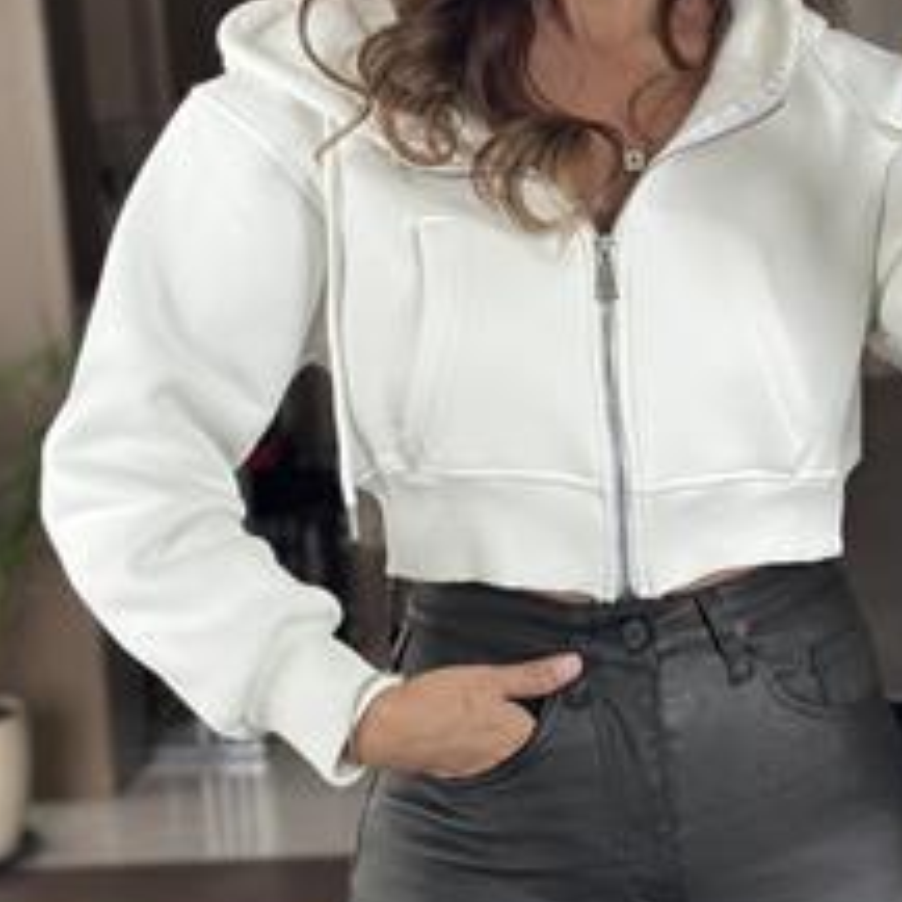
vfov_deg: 17.5
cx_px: 615
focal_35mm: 99
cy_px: 287
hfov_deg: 17.5
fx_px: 2919
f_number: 1.78
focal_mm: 6.86
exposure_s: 1/60
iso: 320
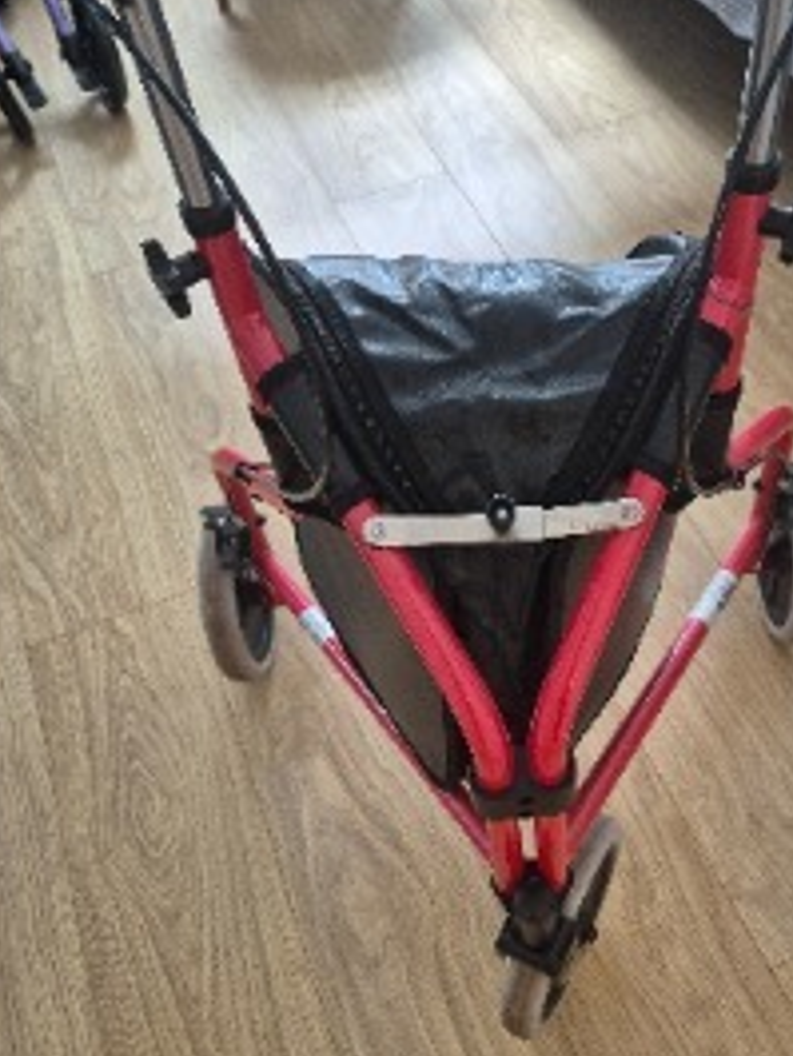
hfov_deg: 42.6
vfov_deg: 55.2
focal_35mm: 33
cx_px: 508
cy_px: 586
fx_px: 1007
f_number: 1.8
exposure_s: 1/100
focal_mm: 5.4
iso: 500
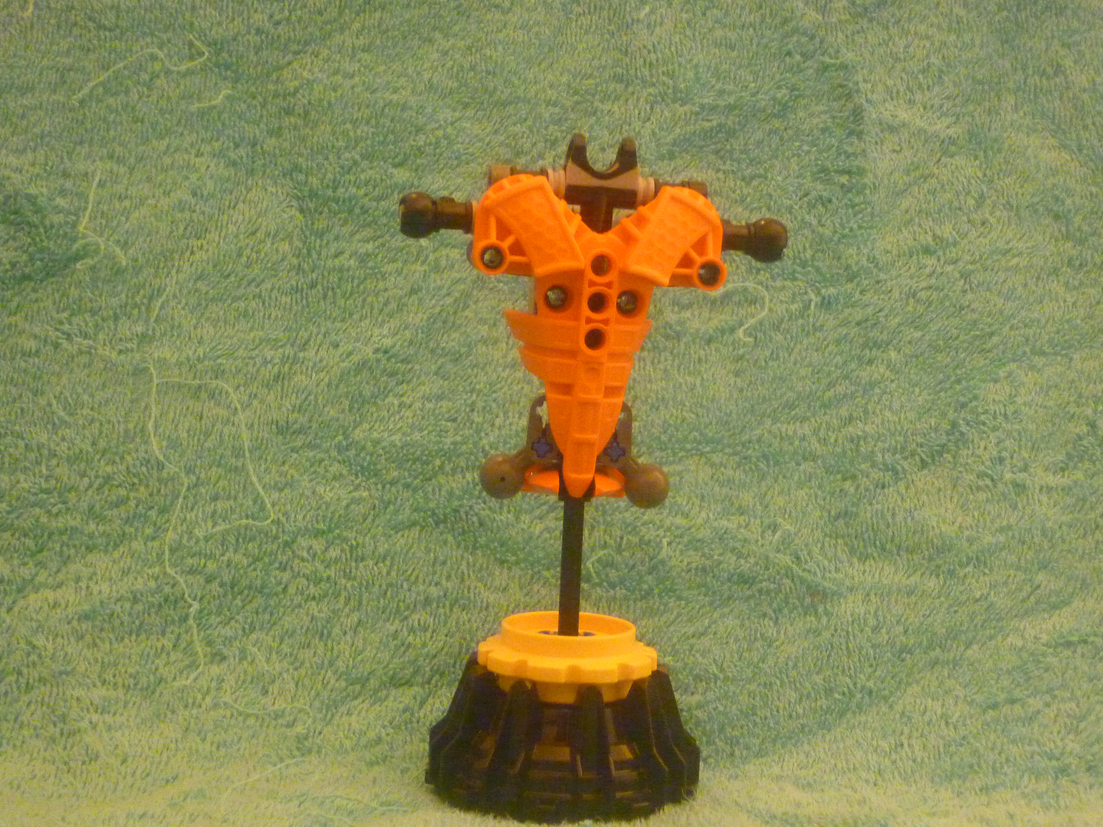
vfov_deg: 23.3
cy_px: 440
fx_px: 2007
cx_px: 529
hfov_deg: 30.7
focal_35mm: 63
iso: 800
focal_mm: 9.2
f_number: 3.4
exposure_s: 1/10
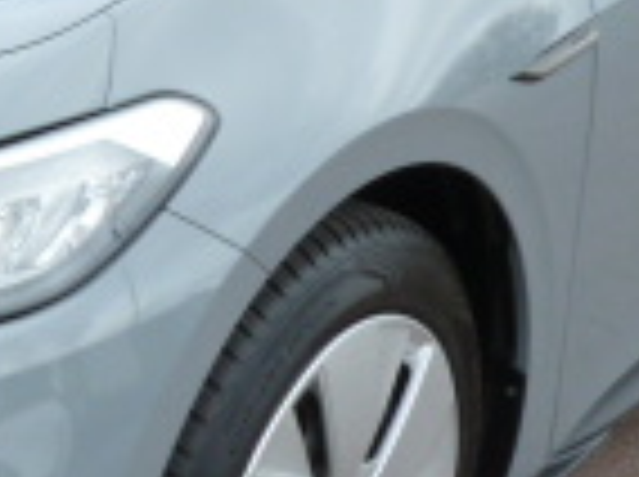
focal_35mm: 113
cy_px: 122
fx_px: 2082
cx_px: -202
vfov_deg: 13.0
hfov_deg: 16.4
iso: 80
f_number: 3.5
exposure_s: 1/100
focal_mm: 4.1
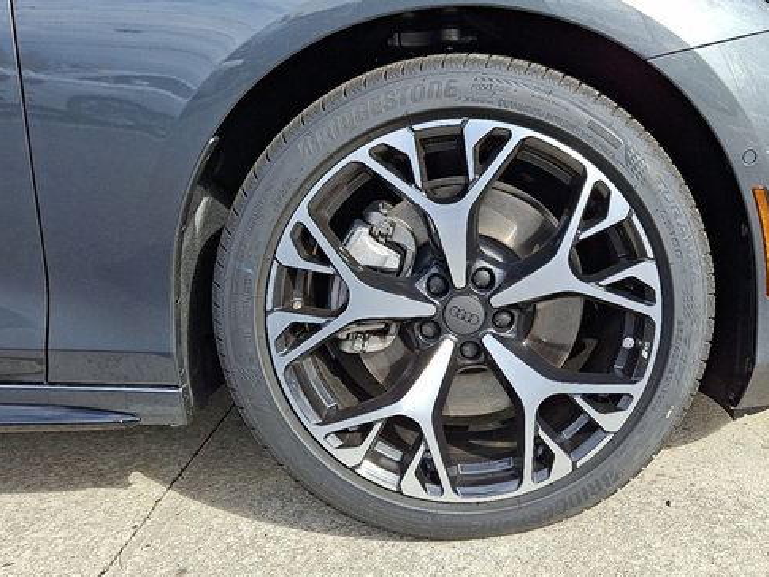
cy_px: 279
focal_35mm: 33
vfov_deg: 43.0
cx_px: 453
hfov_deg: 55.0
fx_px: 733
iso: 25
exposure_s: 1/667
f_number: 1.8
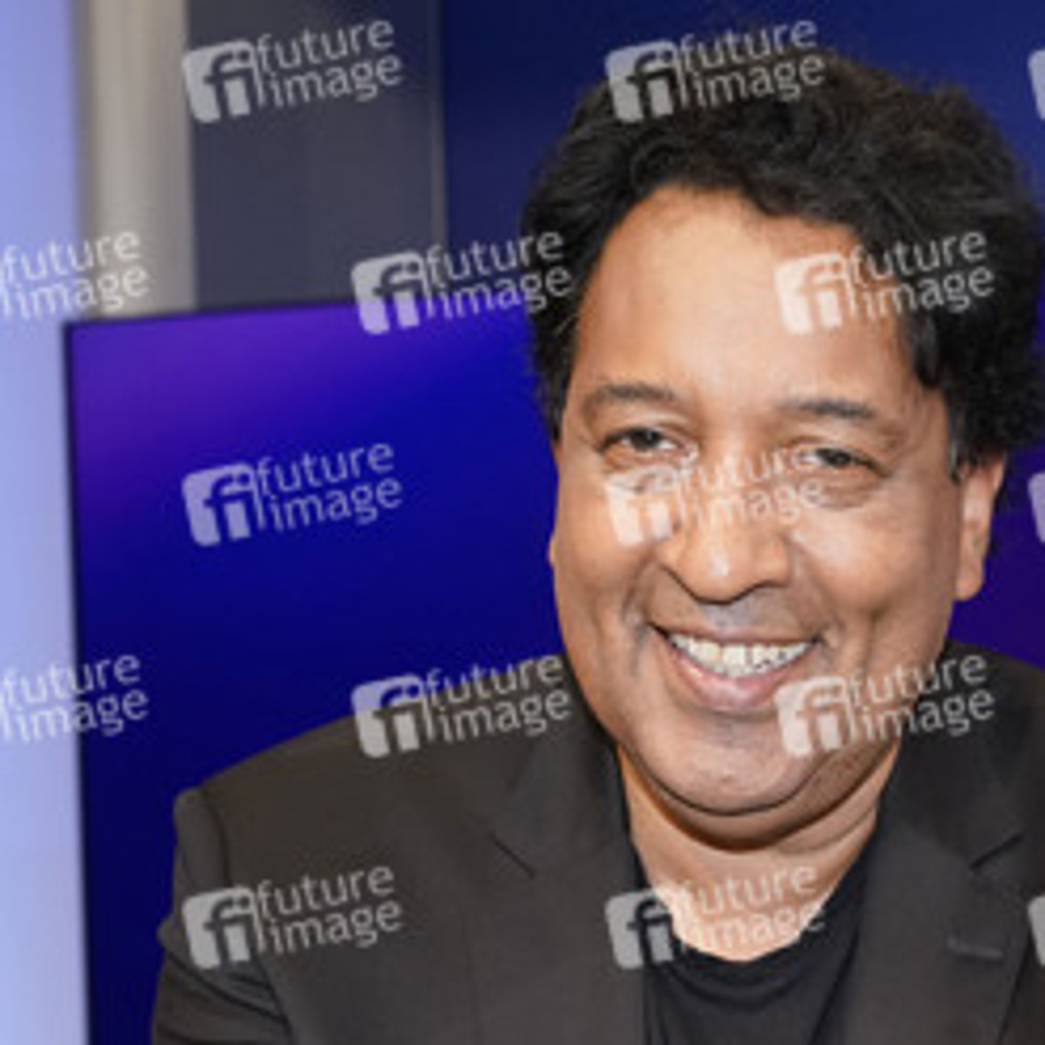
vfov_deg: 27.7
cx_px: 772
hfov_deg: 27.4
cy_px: 601
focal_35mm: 62
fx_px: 2118
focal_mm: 40
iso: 2000
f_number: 5
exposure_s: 1/160
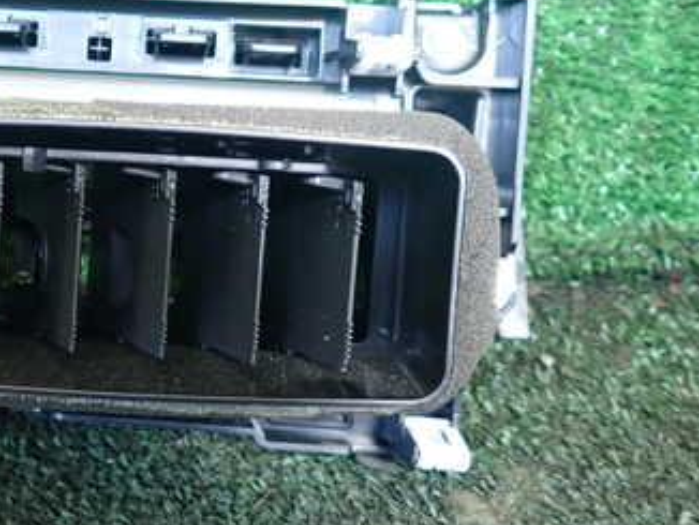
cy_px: 174
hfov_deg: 38.4
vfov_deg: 31.3
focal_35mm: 46
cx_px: 73
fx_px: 930
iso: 250
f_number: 2
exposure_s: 1/30
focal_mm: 4.5
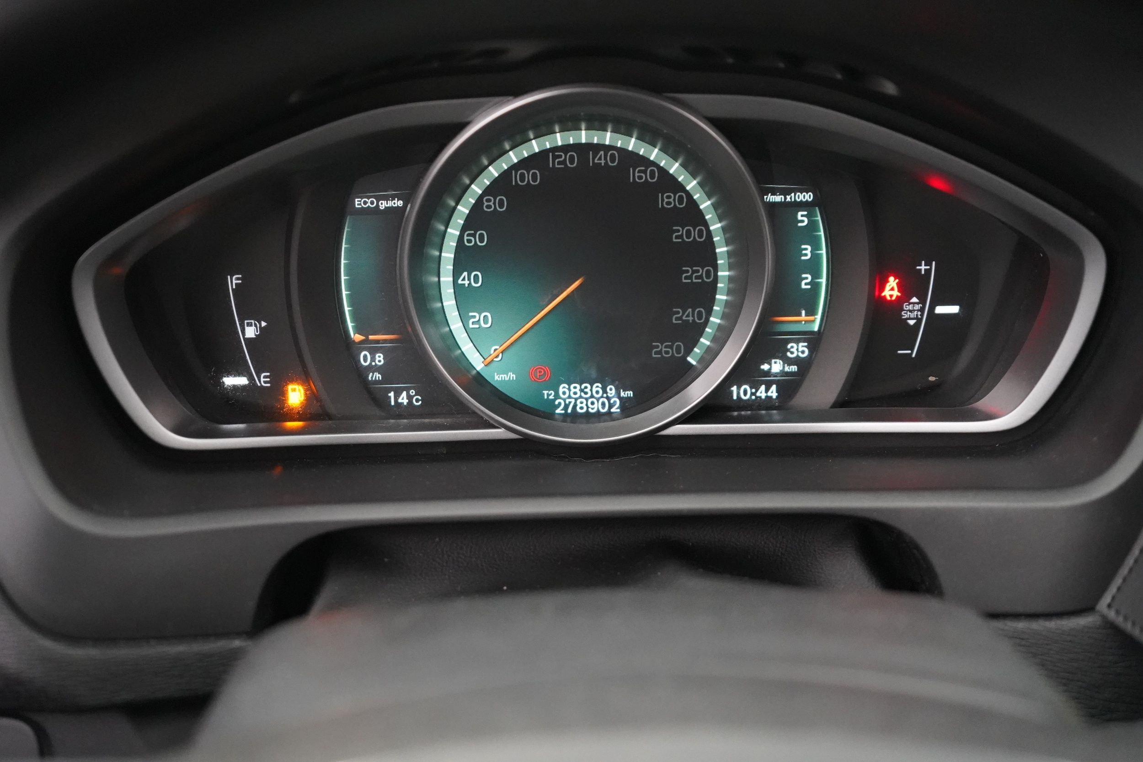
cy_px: 381
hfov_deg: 44.5
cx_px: 572
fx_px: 1397
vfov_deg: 30.5
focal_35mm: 44
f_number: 4.5
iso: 12800
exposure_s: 1/60
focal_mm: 44
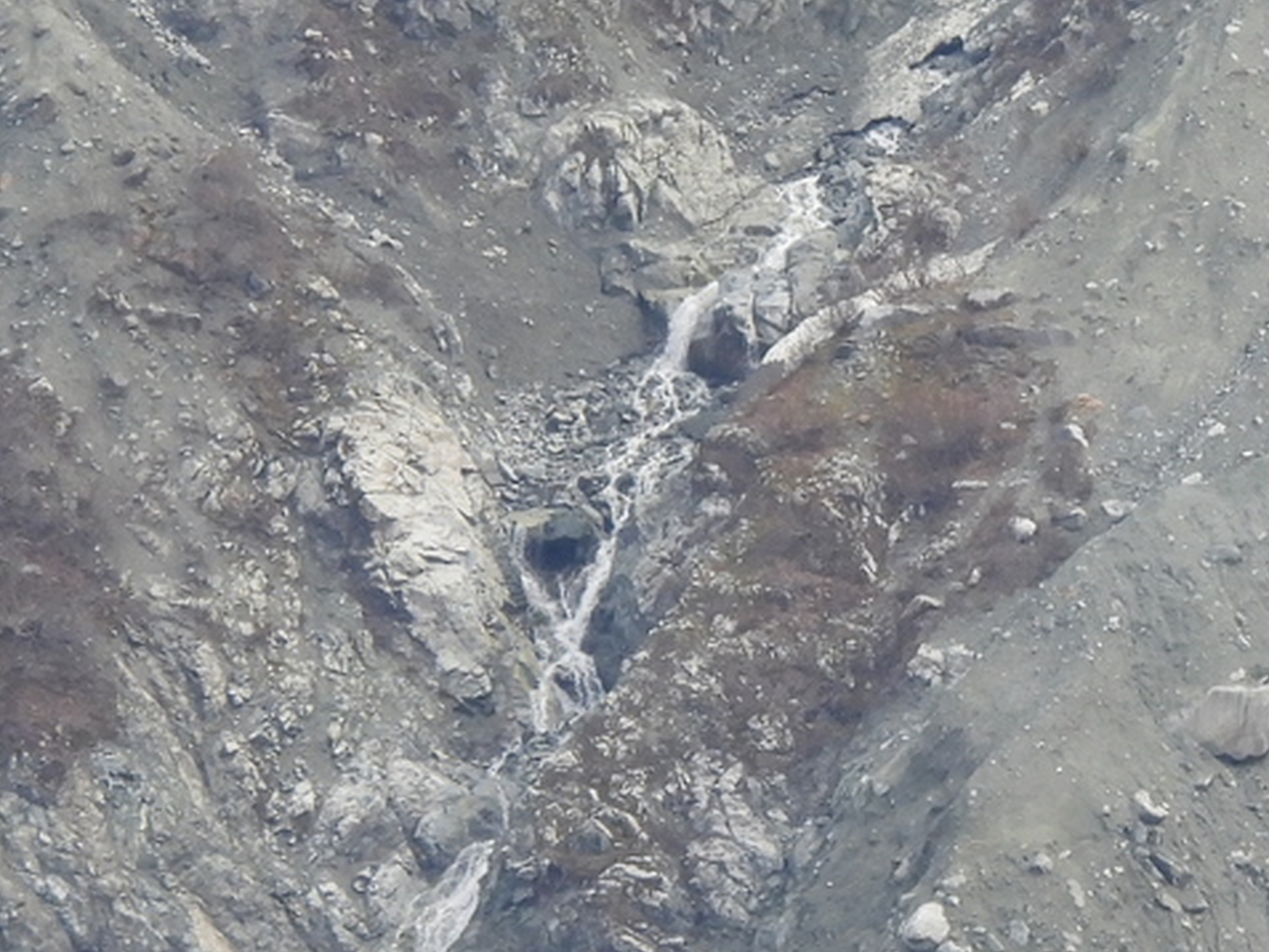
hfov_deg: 0.9
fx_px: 78764
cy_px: 364
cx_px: 1022
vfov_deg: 0.7
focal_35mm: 2148
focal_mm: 143
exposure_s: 1/500
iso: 220
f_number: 5.6
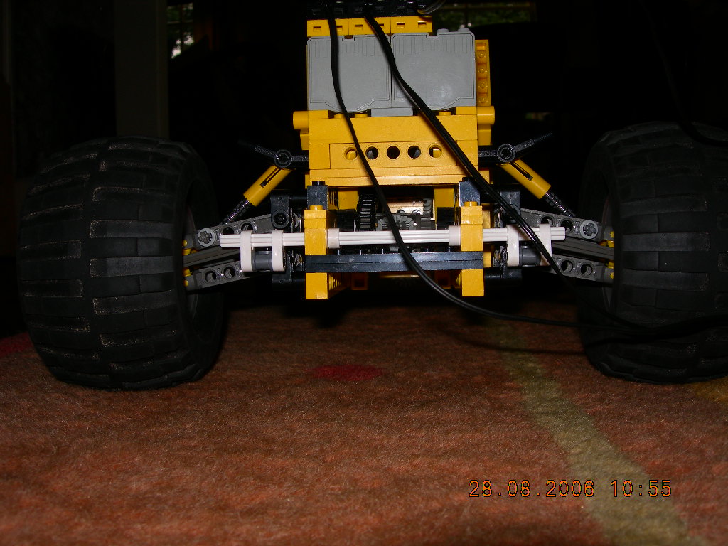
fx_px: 799
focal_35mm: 38
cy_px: 273
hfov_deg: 49.0
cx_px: 364
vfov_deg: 37.7
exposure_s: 1/60.1
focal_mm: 7.8
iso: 50
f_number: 4.8
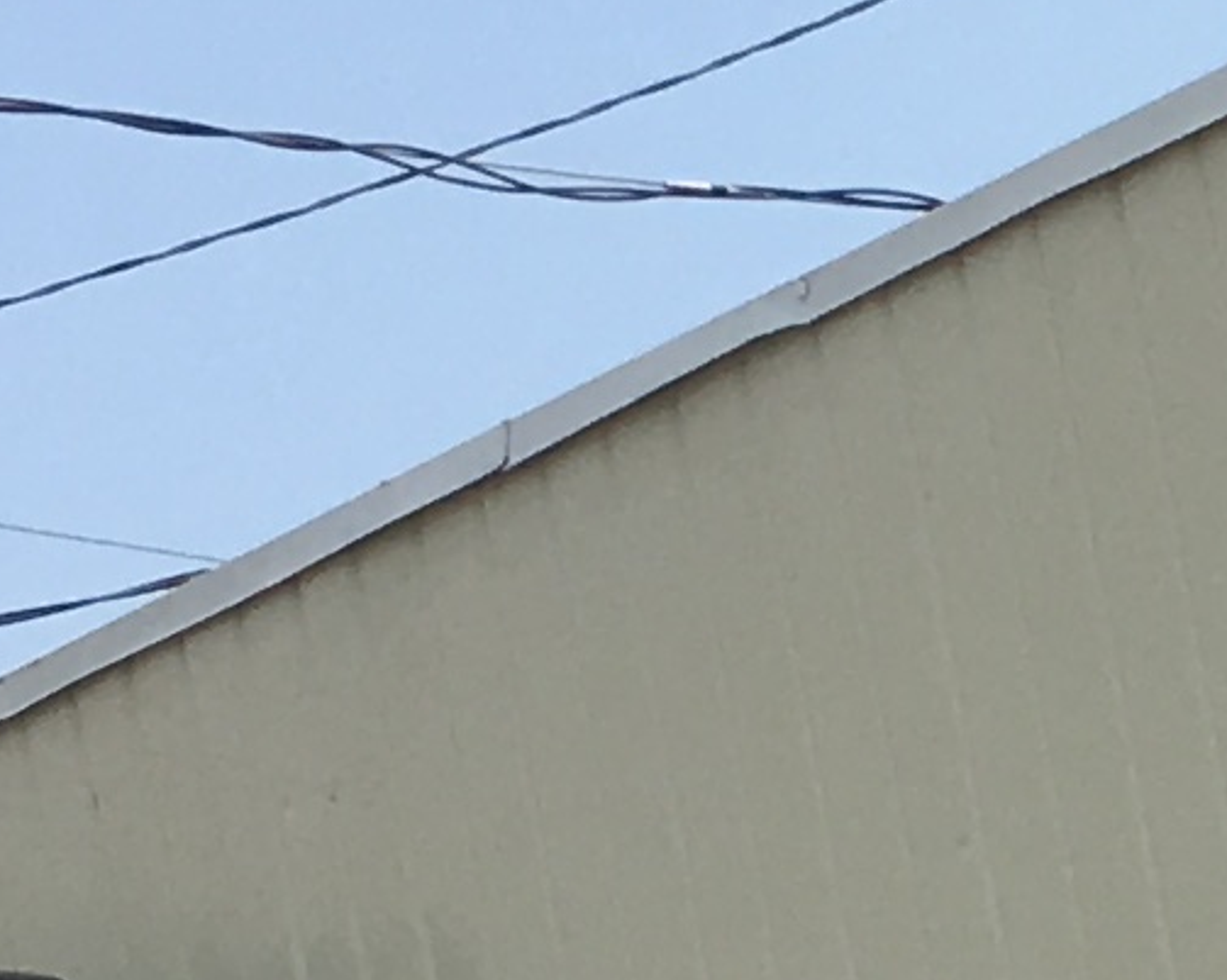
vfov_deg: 6.6
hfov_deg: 8.1
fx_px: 8240
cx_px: 2420
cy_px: 1821
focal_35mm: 227
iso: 25
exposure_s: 1/1603
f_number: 2.2
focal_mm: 4.15
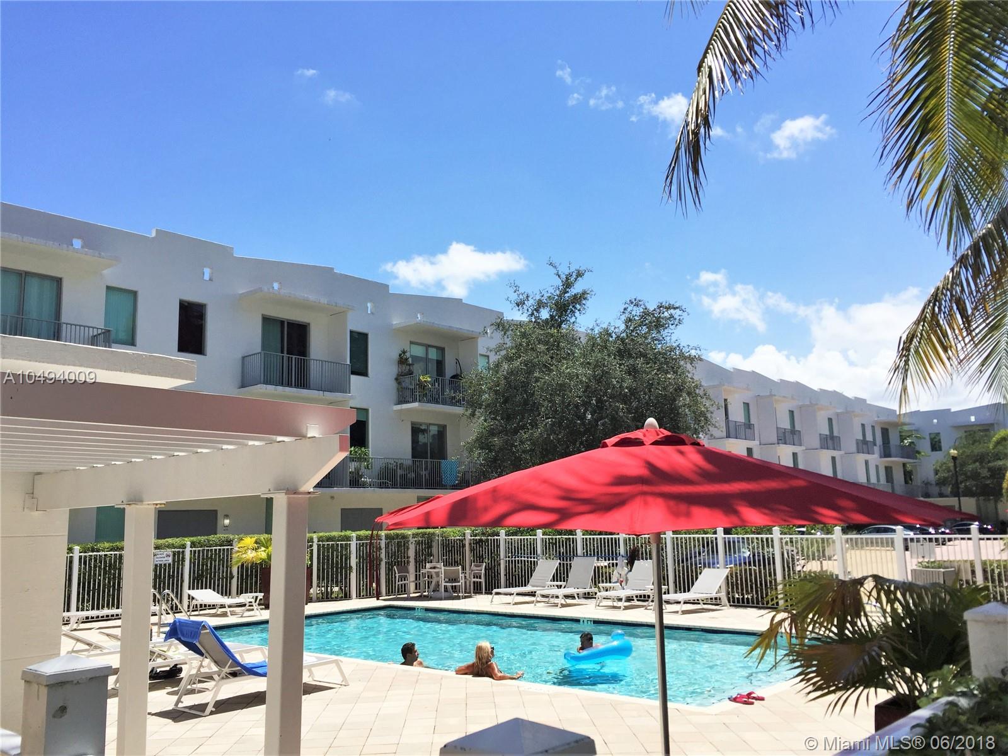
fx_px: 844
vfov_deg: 48.2
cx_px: 504
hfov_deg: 61.7
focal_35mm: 29
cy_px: 378
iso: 32
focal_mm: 4.15
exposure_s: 1/2475
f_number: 2.2
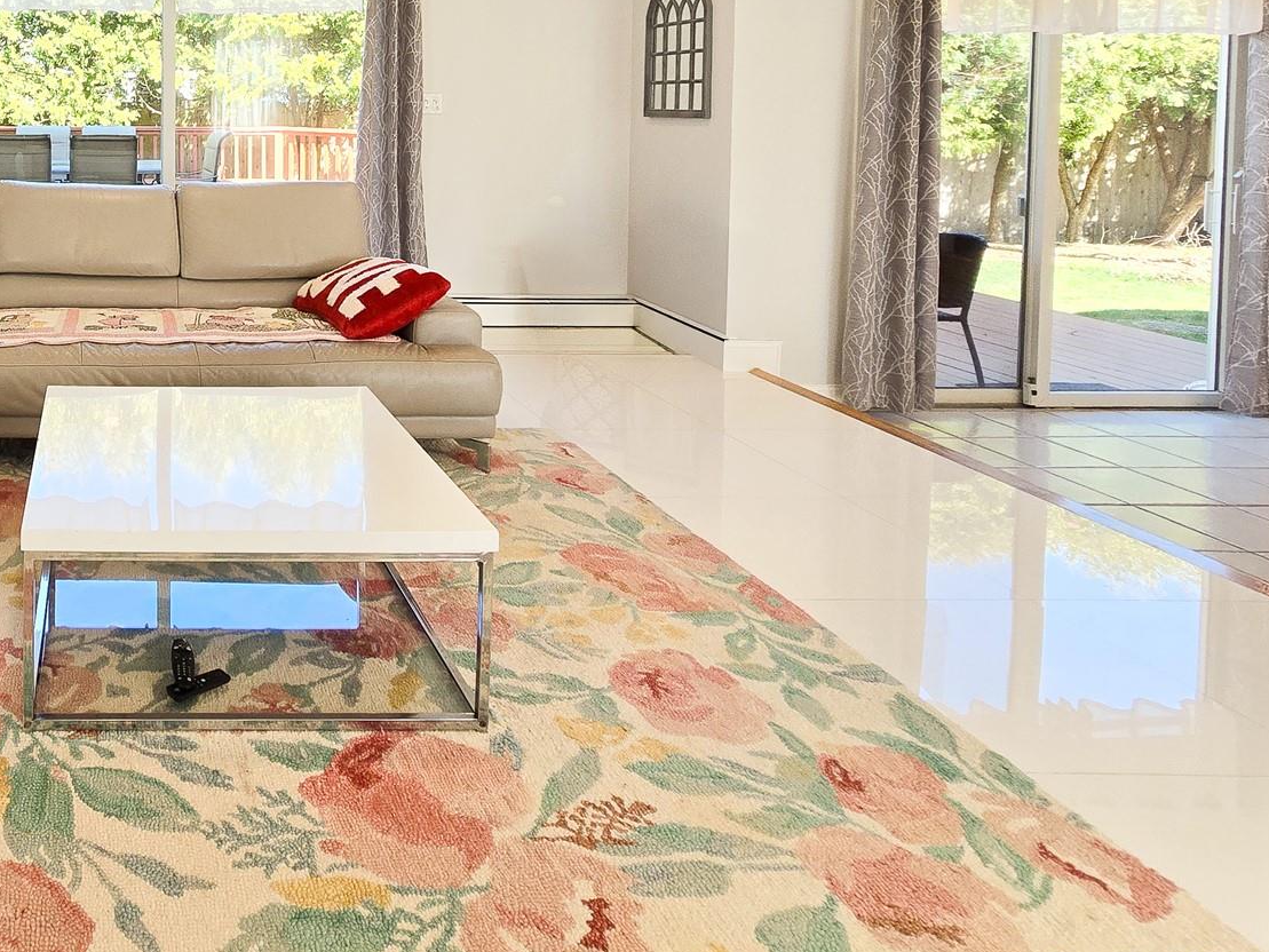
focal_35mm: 24
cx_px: 105
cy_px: 117
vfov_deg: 51.1
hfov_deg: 59.7
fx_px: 880
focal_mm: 2.2
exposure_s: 1/120
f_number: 2.2
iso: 80
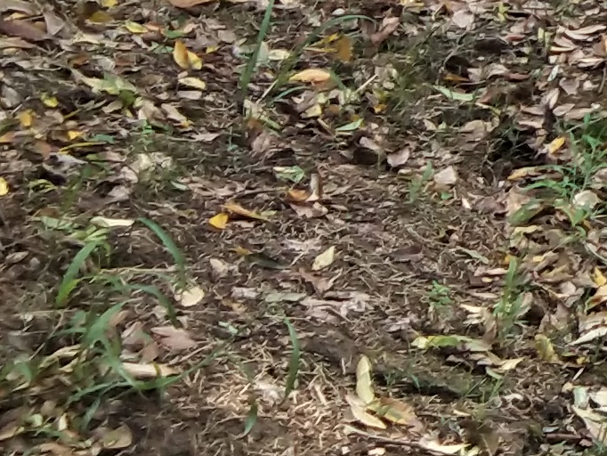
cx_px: 1692
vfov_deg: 7.3
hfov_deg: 8.9
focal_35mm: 189
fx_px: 3315
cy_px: -663
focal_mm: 3.69
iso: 50
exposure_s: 1/171
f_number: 2.2
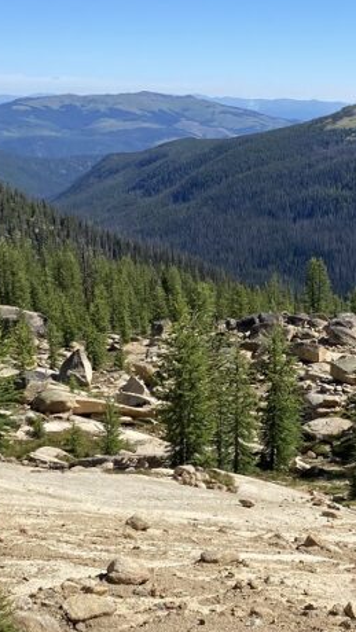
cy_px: 348
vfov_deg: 33.3
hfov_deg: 18.7
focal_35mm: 63
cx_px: 334
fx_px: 1056
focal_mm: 4.25
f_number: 1.8
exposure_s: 1/2513
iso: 32
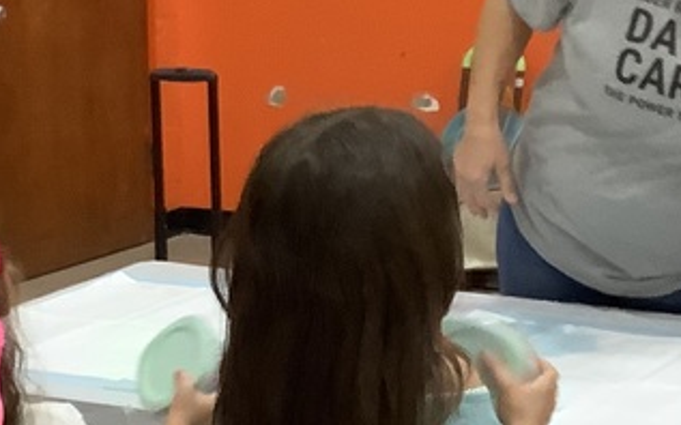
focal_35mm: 106
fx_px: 1967
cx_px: 288
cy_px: 189
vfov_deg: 12.3
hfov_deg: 19.6
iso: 320
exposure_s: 1/60
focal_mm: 3.3
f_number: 2.4
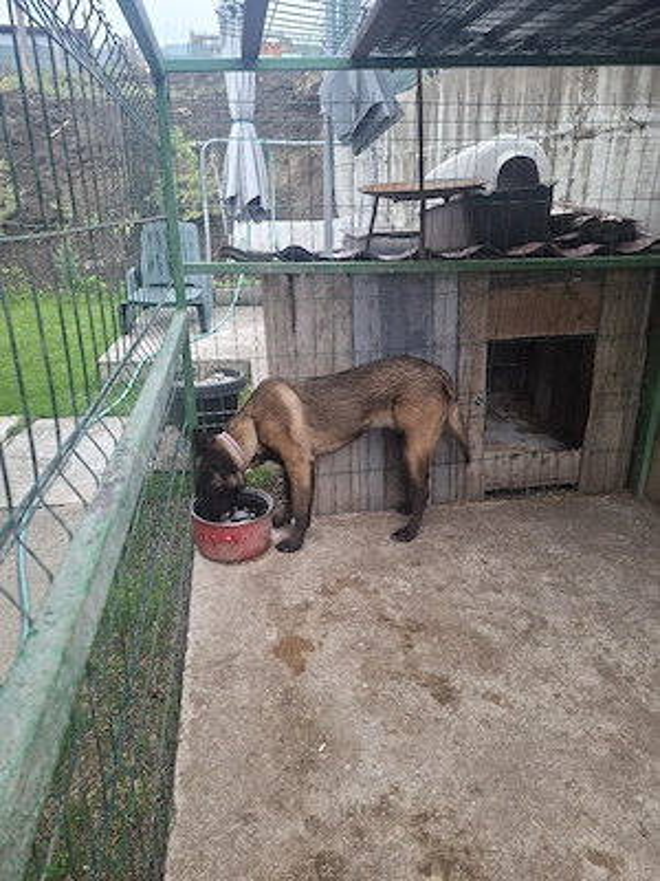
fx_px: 585
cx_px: 330
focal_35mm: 23
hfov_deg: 58.9
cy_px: 440
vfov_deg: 73.9
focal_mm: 5.54
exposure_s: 1/100
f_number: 1.8
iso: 125
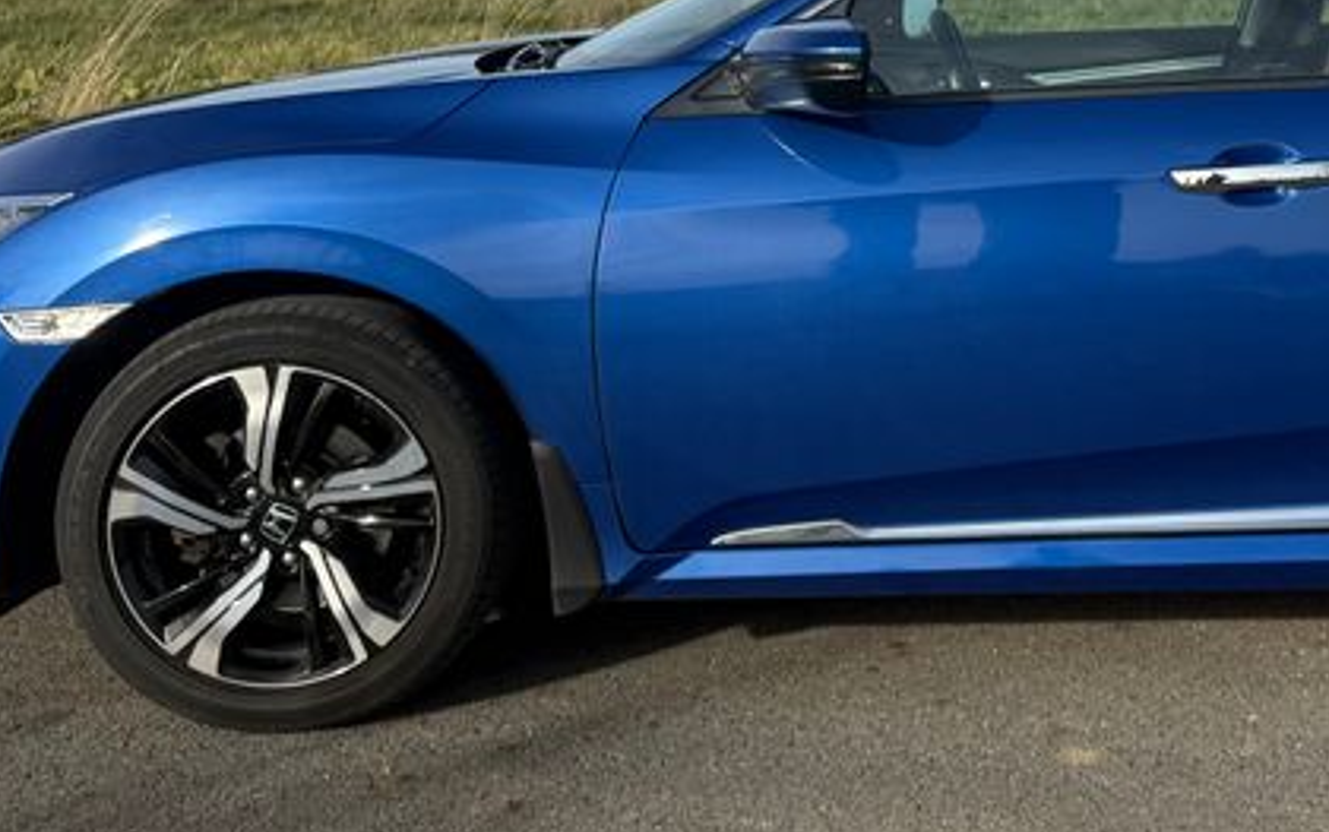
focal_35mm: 62
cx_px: 1234
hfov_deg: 31.2
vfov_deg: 20.1
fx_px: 2247
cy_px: -60
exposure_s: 1/5319
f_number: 1.78
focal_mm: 6.76
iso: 80
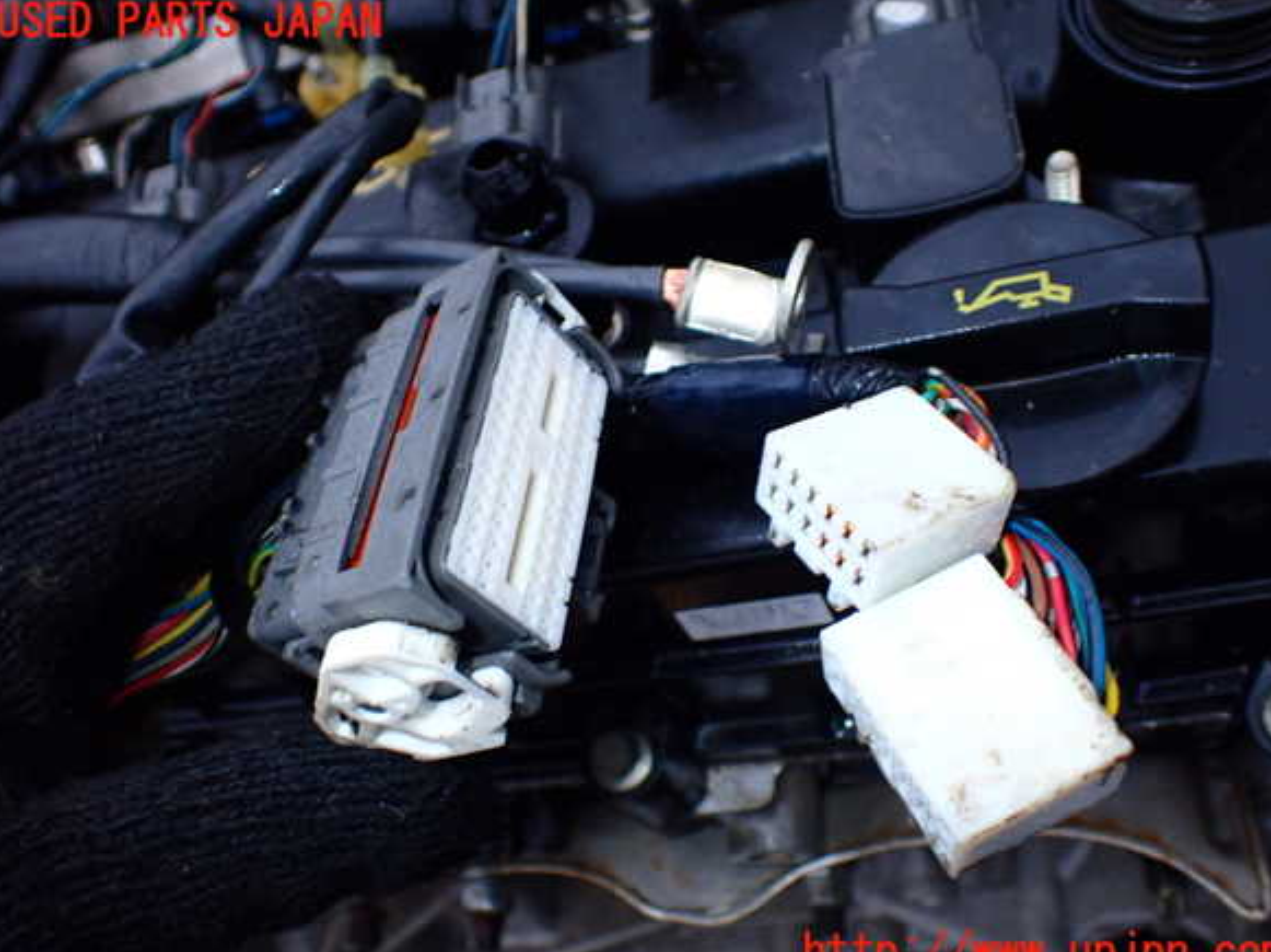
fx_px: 1138
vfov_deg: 45.4
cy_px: 488
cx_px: 641
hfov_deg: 58.4
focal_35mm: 31
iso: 400
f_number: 6.3
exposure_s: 1/30
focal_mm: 5.4
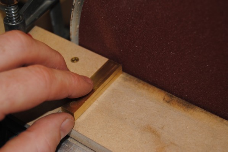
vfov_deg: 19.0
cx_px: 114
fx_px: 456
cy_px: 76
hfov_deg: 28.0
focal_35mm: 72
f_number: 5.3
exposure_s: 1/60
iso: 200
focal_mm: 48
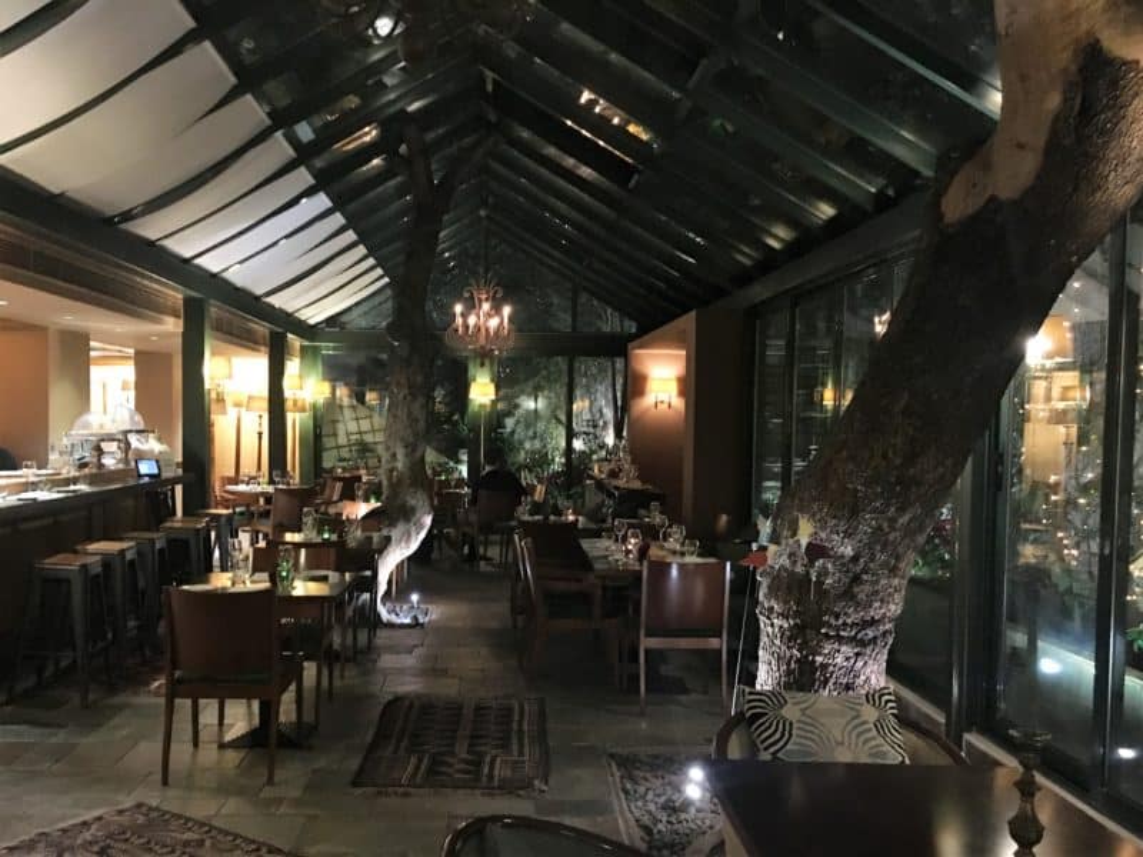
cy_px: 428
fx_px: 958
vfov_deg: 48.2
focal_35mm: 29
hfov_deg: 61.7
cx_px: 572
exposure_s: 1/17
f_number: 2.2
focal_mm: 4.15
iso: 500
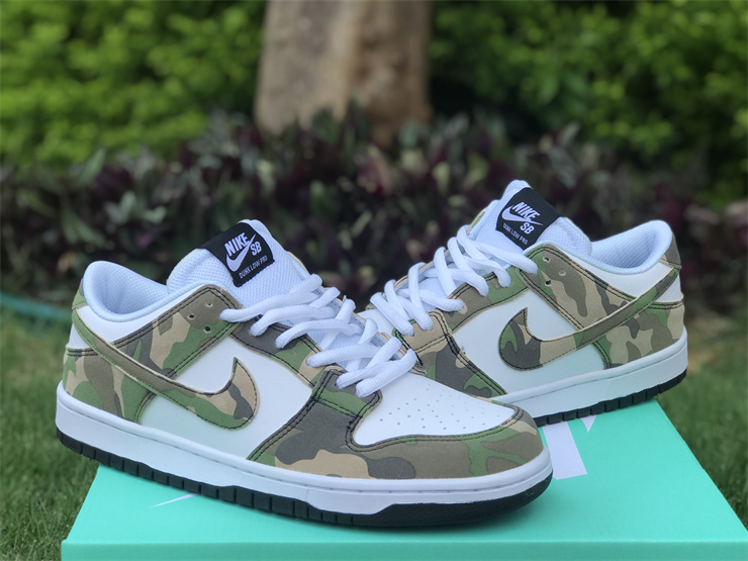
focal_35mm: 57
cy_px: 280
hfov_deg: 33.8
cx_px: 374
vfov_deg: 25.7
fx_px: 1232
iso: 20
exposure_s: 1/361
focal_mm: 6.6
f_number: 2.8
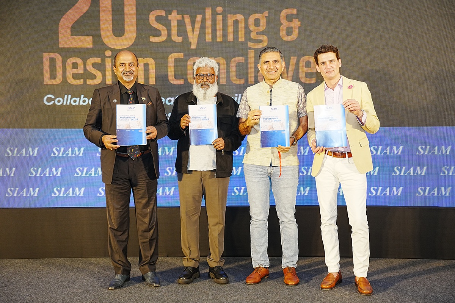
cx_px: 228
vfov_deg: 32.2
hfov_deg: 46.8
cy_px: 152
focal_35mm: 42
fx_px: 526
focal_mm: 41.6
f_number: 4
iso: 1250
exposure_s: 1/200
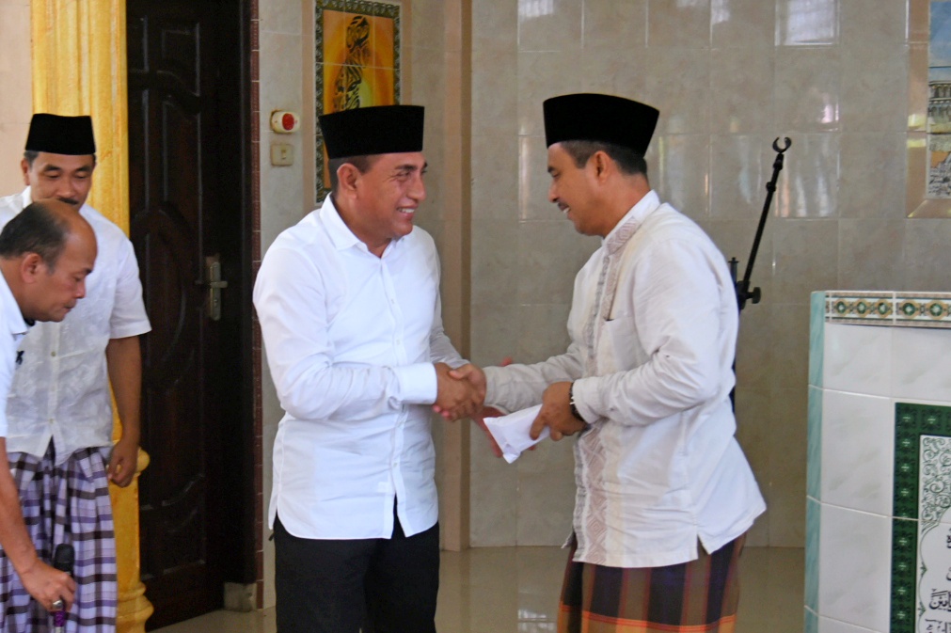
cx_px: 476
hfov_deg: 44.5
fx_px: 1162
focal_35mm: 44
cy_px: 316
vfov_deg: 30.5
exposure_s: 1/100
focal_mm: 44
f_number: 4
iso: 1600
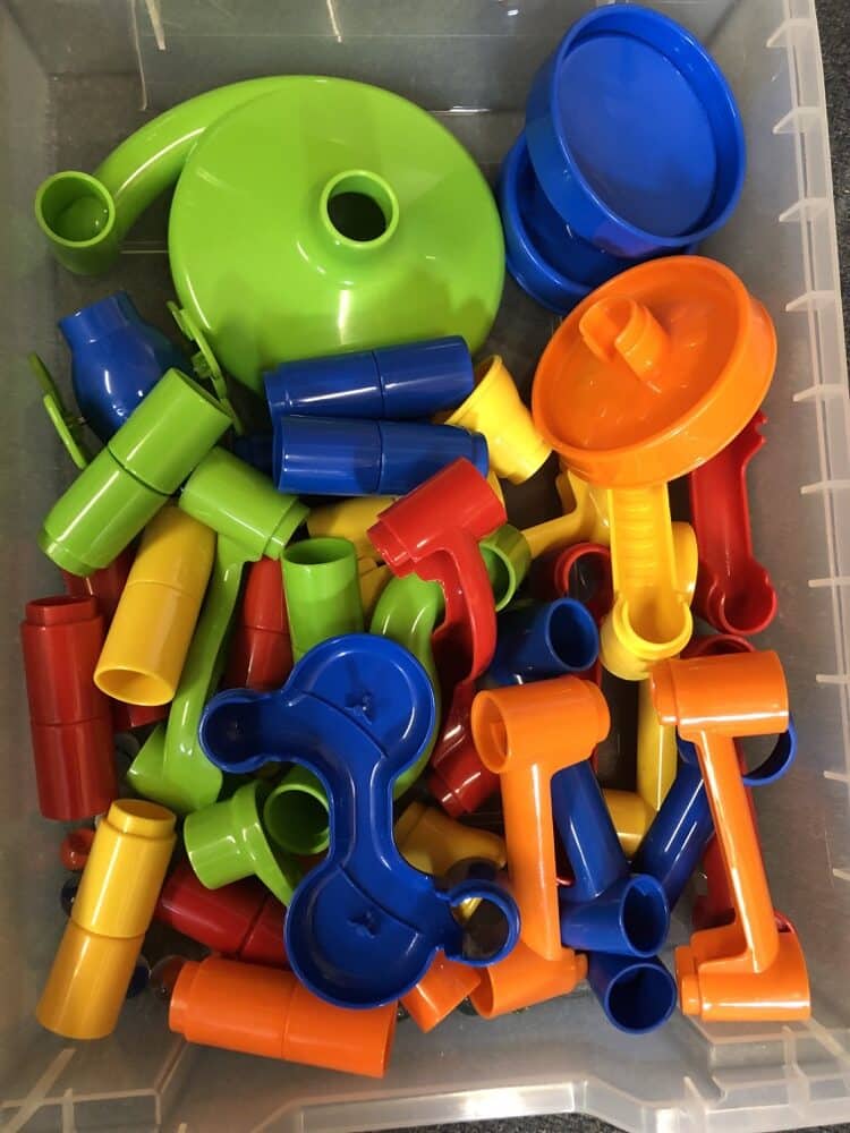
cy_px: 566
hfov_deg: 49.7
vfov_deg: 63.4
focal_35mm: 28
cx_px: 425
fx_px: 917
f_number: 1.8
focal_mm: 4
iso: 100
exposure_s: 1/17
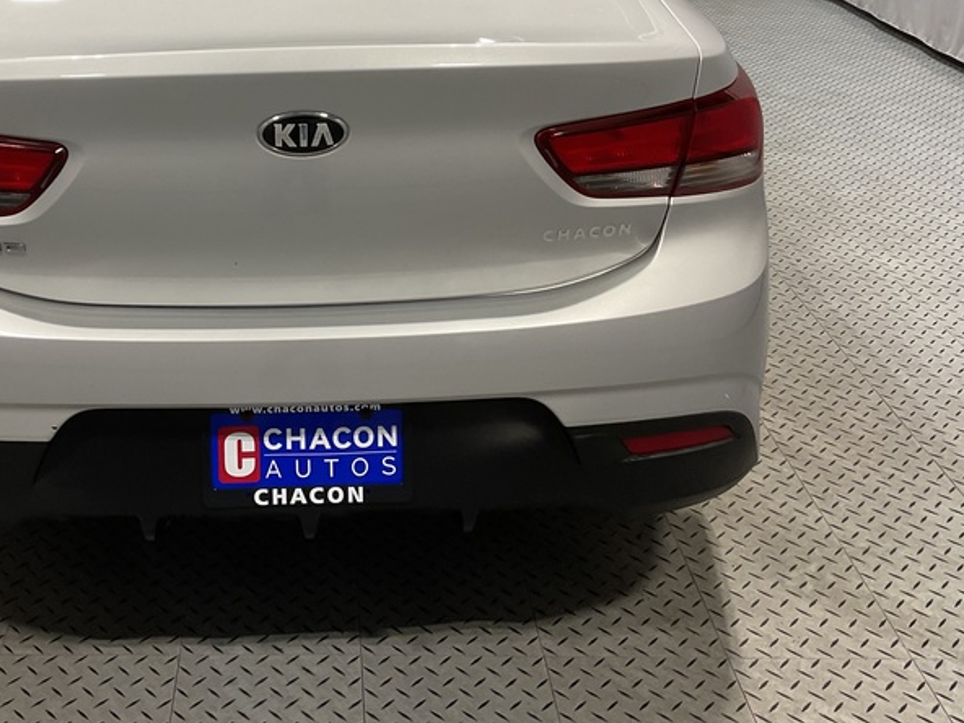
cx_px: 283
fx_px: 1309
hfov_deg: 39.7
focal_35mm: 47
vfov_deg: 30.1
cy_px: 145
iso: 40
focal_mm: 3
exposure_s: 1/60
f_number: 1.8
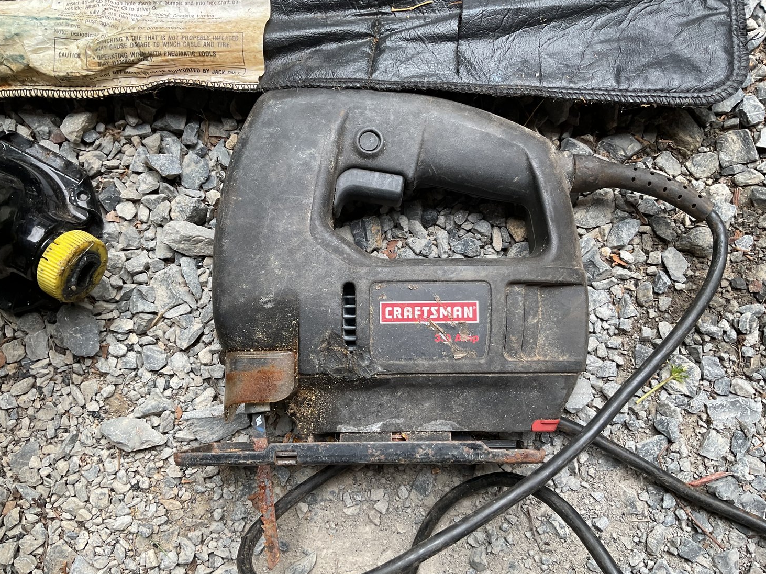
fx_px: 664
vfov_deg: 46.8
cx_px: 381
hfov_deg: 60.0
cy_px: 296
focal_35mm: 30
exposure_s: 1/120
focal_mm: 3
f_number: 1.8
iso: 25
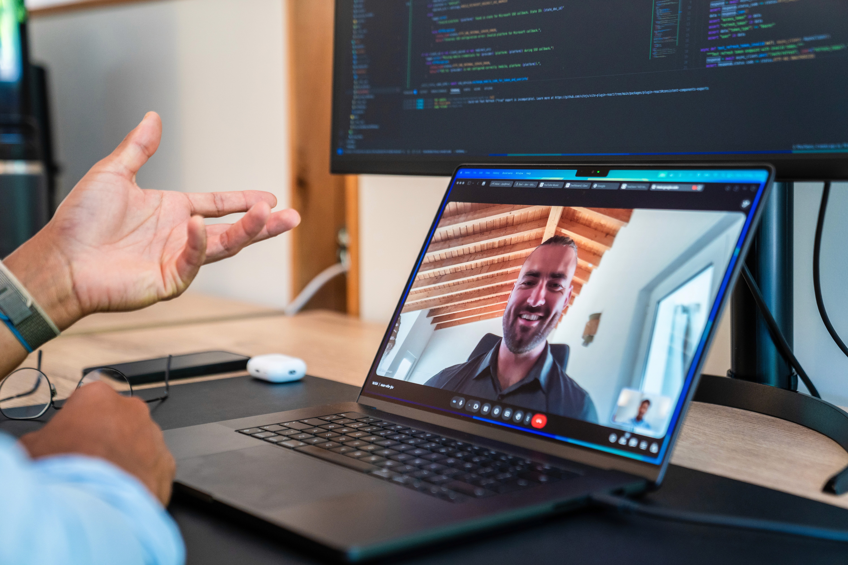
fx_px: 1343
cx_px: 424
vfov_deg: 23.8
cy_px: 282
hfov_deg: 35.1
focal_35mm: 57
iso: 1000
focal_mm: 57
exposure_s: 1/160
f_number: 2.8
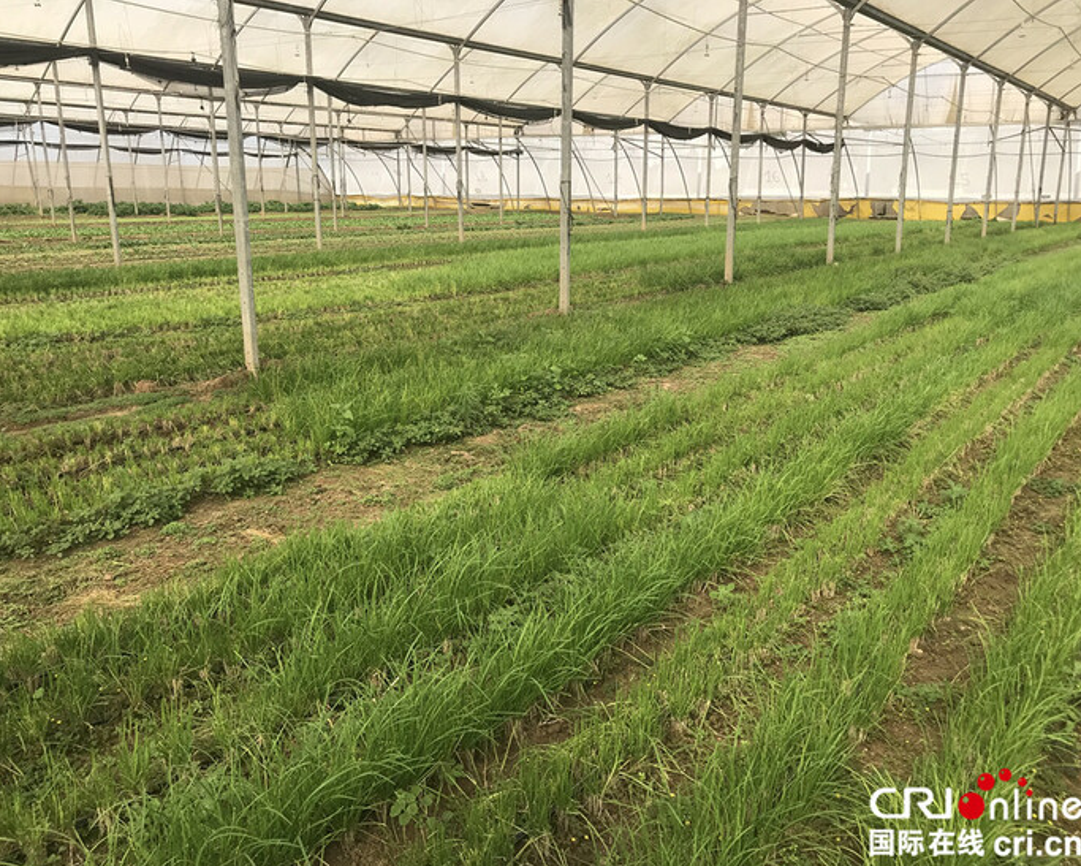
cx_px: 538
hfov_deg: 58.7
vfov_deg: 48.5
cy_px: 433
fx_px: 960
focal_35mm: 30
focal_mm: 3.99
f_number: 1.8
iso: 20
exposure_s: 1/840
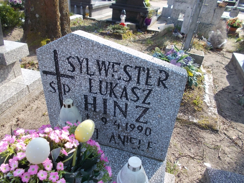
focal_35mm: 27
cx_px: 118
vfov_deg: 51.4
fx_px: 190
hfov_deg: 65.3
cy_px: 95
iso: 80
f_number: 3.2
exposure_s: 1/320
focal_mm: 4.6
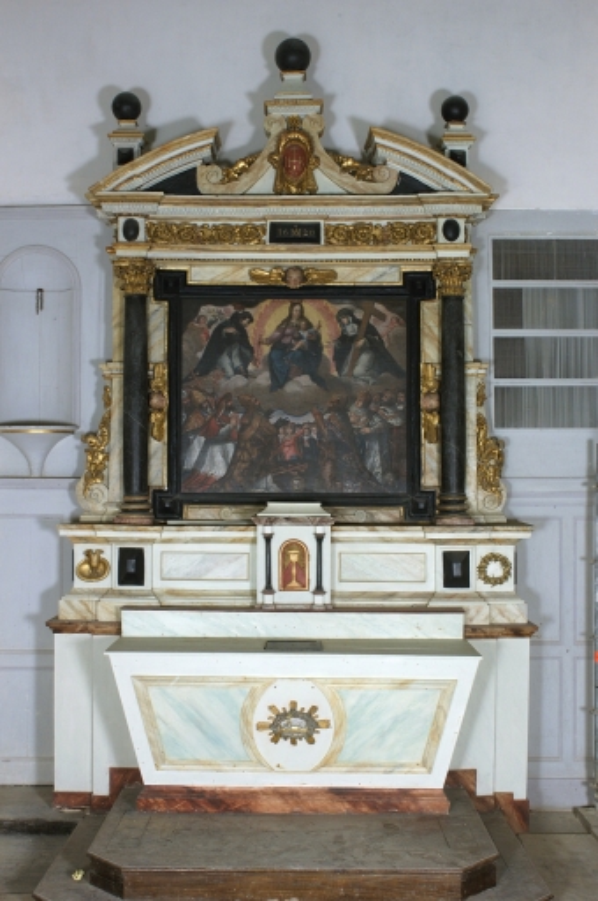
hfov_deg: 31.8
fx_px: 1049
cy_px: 450
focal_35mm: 42
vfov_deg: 46.5
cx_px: 299
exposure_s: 1/30
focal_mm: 28
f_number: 11
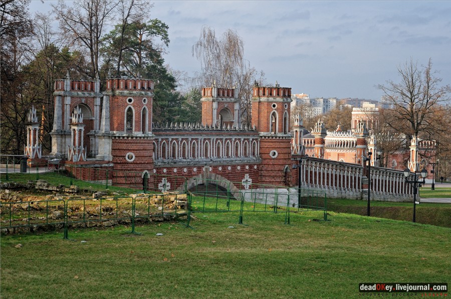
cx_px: 226
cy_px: 150
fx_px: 938
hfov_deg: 27.0
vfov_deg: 18.1
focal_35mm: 75
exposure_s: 1/250
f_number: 6.3
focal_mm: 50
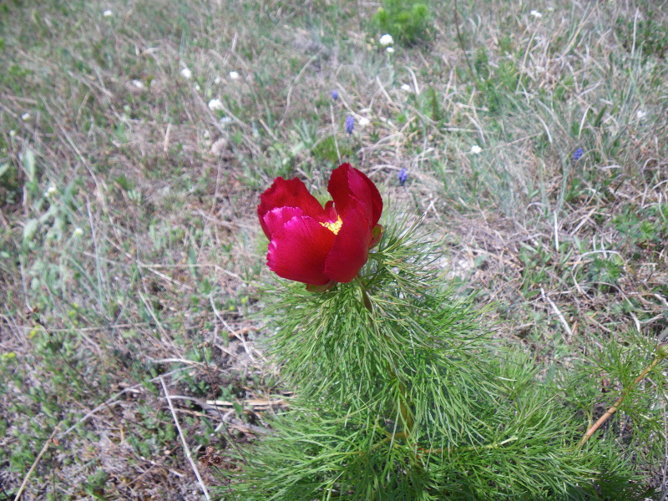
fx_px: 540
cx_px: 334
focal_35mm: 28
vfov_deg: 49.7
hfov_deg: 63.4
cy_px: 250
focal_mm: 5
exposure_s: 1/200
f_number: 4.2
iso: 50
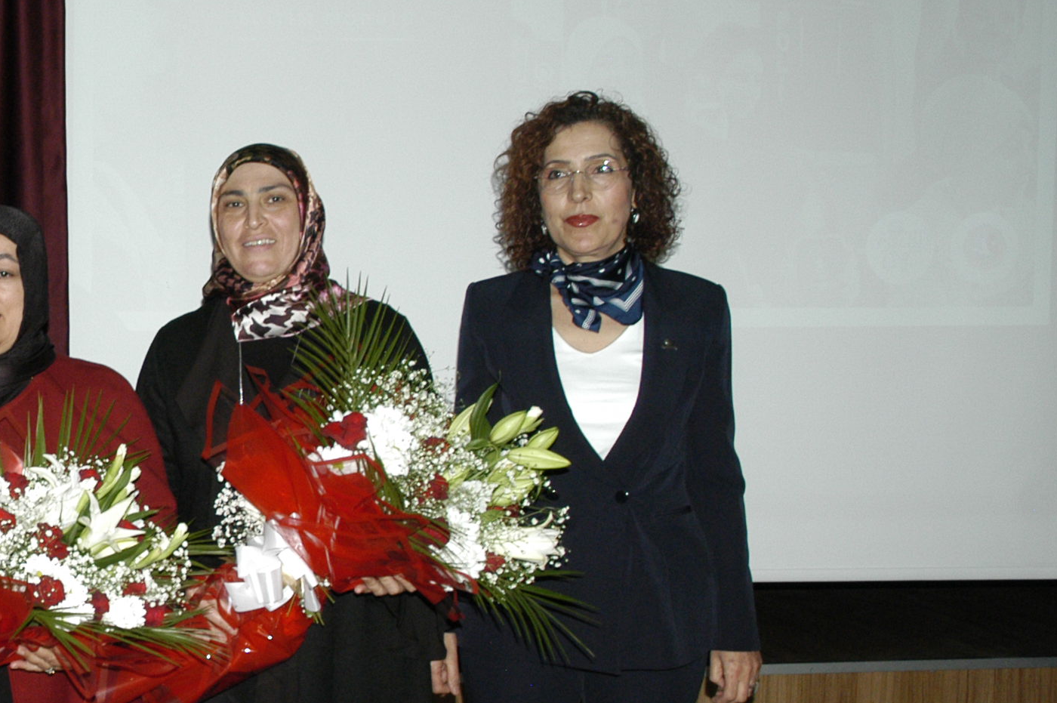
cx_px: -51
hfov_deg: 31.4
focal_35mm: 58
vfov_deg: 23.3
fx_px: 1702
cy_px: 449
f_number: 6.3
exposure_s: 1/60
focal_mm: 18
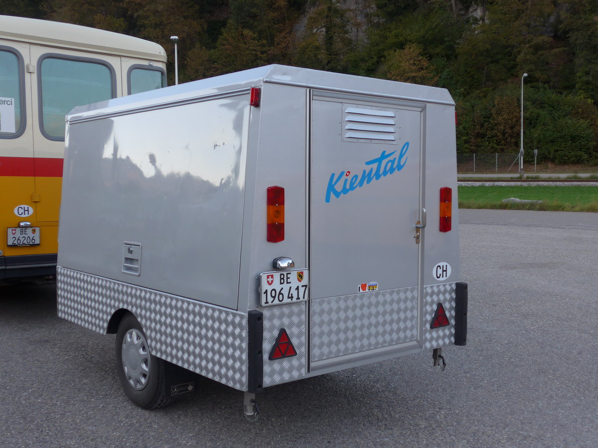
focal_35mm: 41
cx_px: 299
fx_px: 708
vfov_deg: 35.1
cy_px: 224
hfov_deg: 45.8
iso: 80
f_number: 2.6
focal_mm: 8.4
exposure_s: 1/125
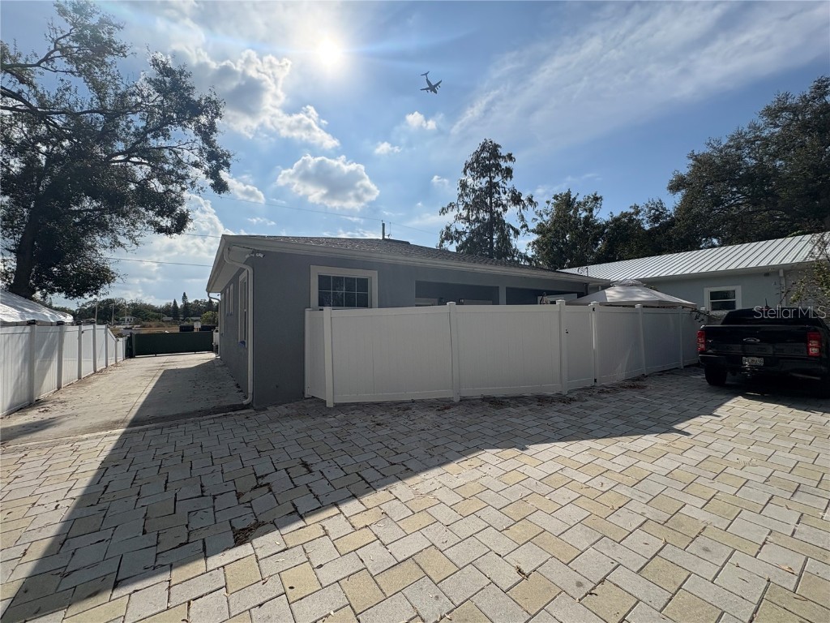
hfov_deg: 102.1
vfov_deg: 85.7
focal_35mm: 14
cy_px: 312
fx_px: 336
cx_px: 415
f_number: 2.2
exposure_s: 1/4132
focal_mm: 2.22
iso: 50
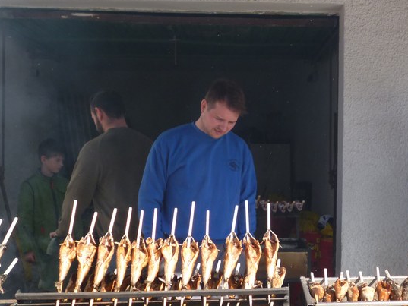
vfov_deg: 21.8
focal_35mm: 67
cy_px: 219
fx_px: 790
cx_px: 312
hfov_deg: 28.5
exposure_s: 1/320
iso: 100
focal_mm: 6.4
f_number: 3.1
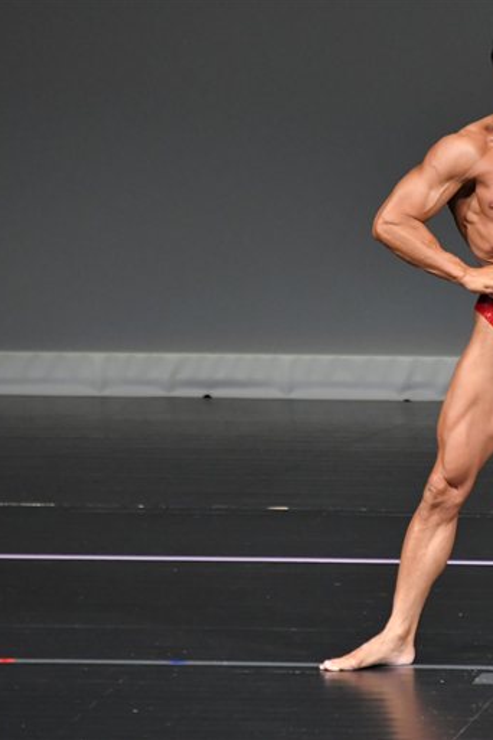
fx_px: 11626
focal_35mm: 566
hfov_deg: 2.4
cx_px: 521
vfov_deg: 3.6
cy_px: 371
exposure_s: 1/400
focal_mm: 250
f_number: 5.6
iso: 4000
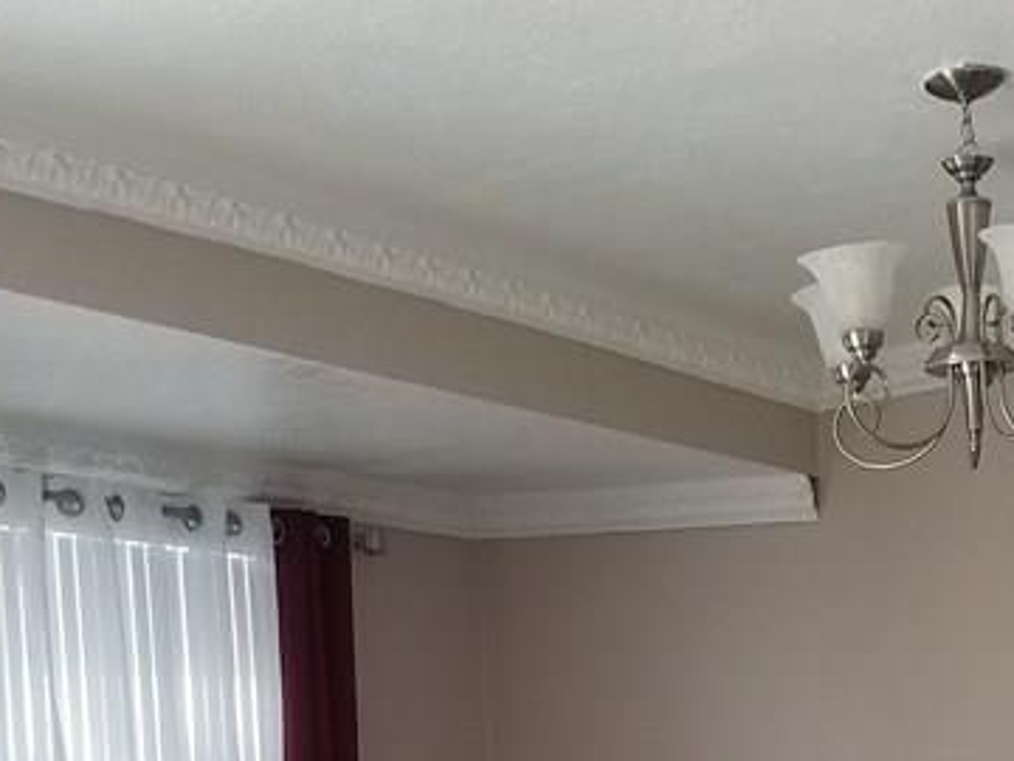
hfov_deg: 25.3
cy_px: 970
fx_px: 2168
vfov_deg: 18.6
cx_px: 955
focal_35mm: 74
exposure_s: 1/60
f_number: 1.7
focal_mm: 4.2
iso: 80
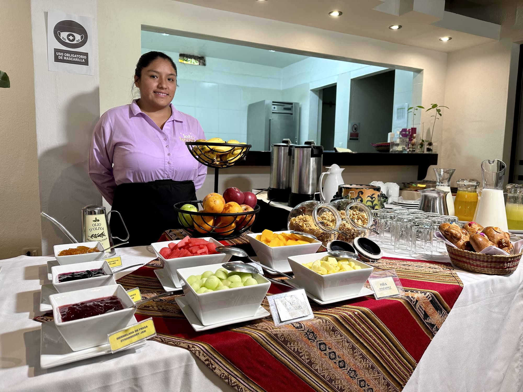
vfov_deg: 56.8
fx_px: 363
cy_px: 196
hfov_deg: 71.6
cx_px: 262
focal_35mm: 24
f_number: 1.78
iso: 125
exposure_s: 1/60
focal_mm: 6.86
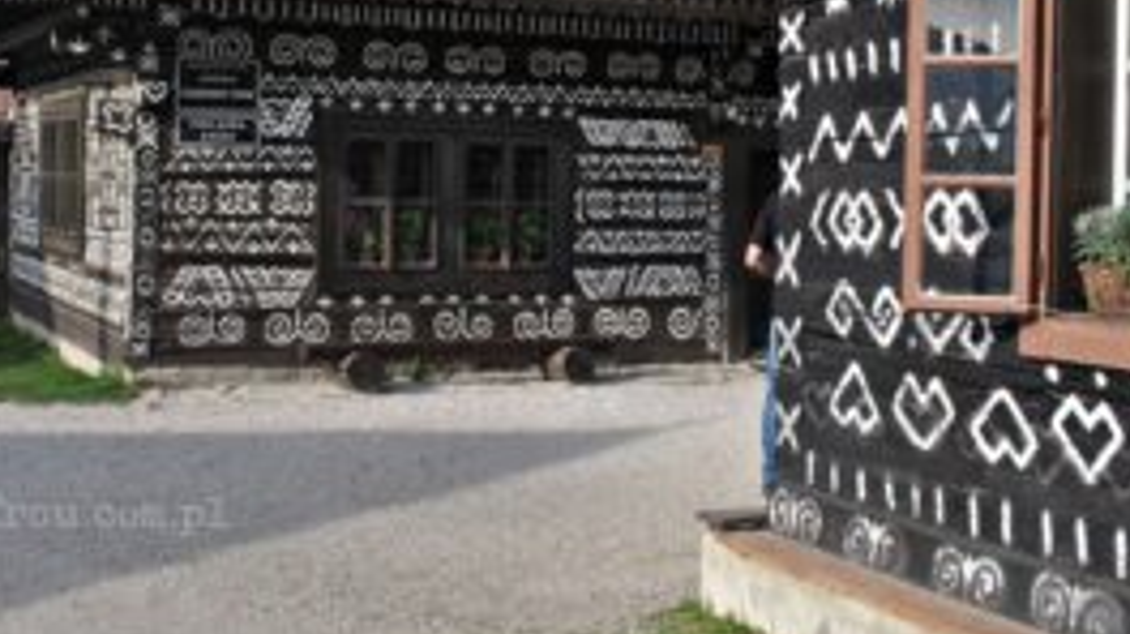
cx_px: 531
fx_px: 1796
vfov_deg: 19.8
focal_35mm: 60
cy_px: 124
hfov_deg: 34.9
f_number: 6.3
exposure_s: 1/200
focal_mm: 24
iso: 100
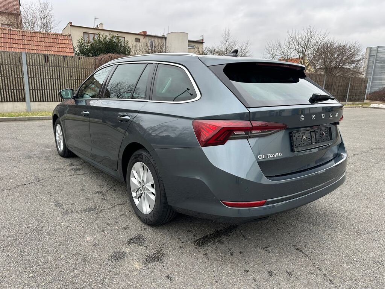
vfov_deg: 56.8
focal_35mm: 24
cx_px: 192
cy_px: 144
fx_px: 267
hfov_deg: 71.6
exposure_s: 1/121
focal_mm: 6.86
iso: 80
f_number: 1.78
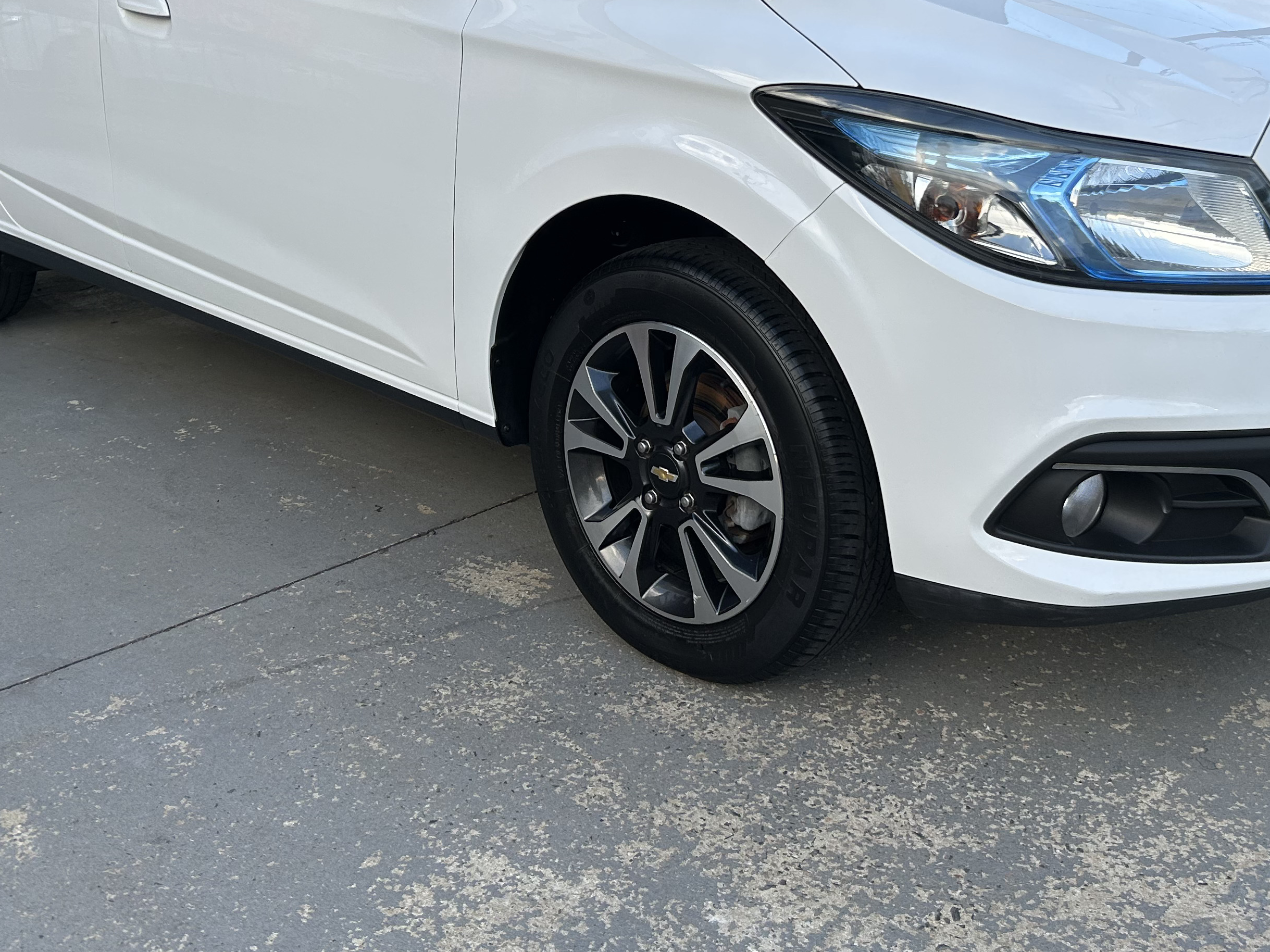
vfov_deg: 32.8
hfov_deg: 43.8
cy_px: 213
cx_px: 721
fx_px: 1577
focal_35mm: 43
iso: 50
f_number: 1.5
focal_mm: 5.7
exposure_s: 1/358
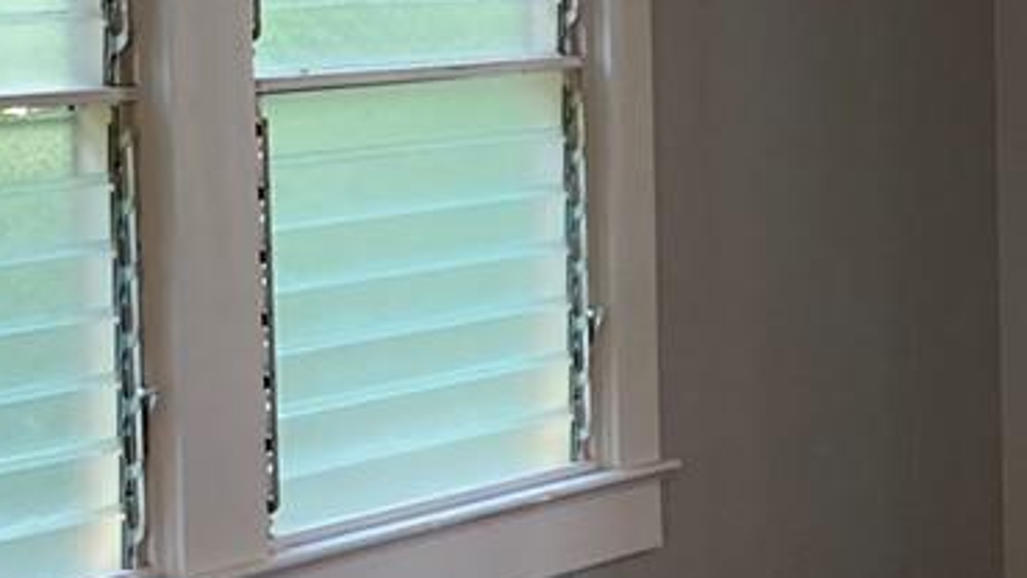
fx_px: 3594
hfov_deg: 15.6
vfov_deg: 9.2
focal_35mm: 132
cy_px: 281
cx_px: 1255
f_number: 1.8
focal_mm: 3.99
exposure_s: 1/60
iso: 64
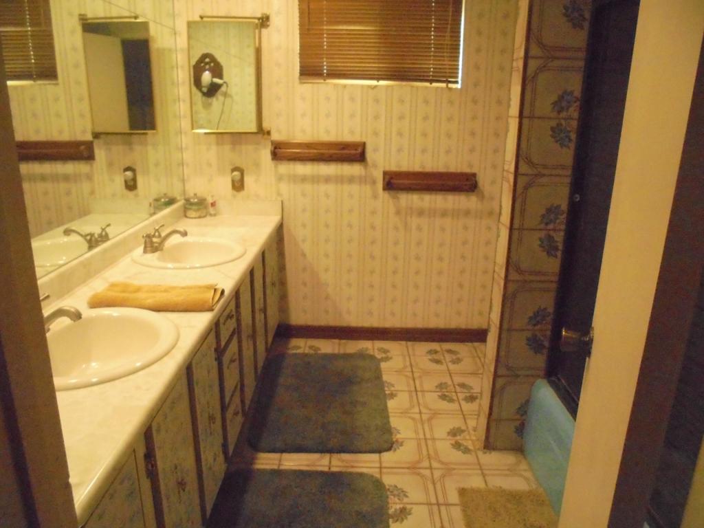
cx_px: 352
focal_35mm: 26
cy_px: 264
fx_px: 529
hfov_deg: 67.3
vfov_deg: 53.1
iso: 1250
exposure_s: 1/60
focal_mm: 4.6
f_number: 3.5
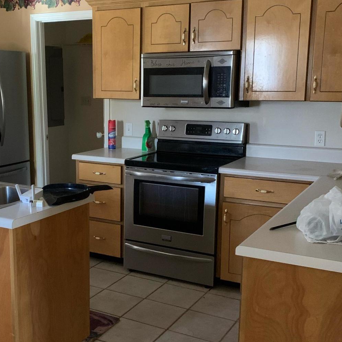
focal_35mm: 46
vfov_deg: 36.7
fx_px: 514
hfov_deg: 36.3
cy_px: 200
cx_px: 104
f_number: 1.8
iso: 800
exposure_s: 1/30
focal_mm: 4.25
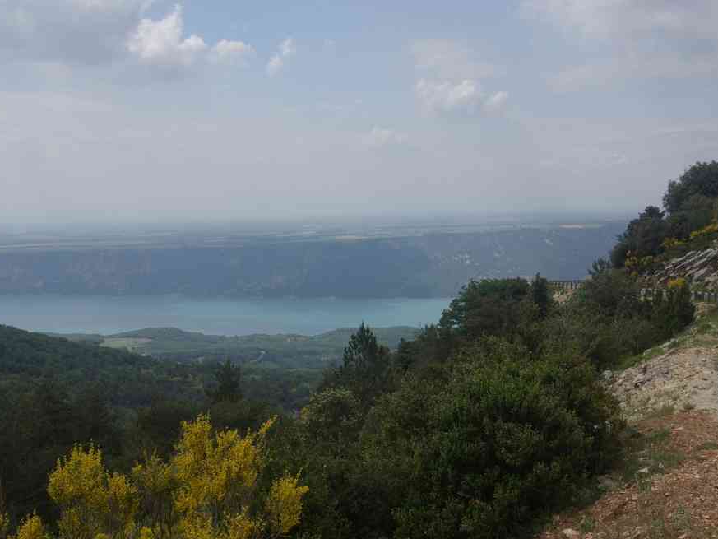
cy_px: 273
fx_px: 892
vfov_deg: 33.6
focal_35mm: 43
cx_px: 366
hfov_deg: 43.8
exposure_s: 1/125
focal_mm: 26
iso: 100
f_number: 6.7
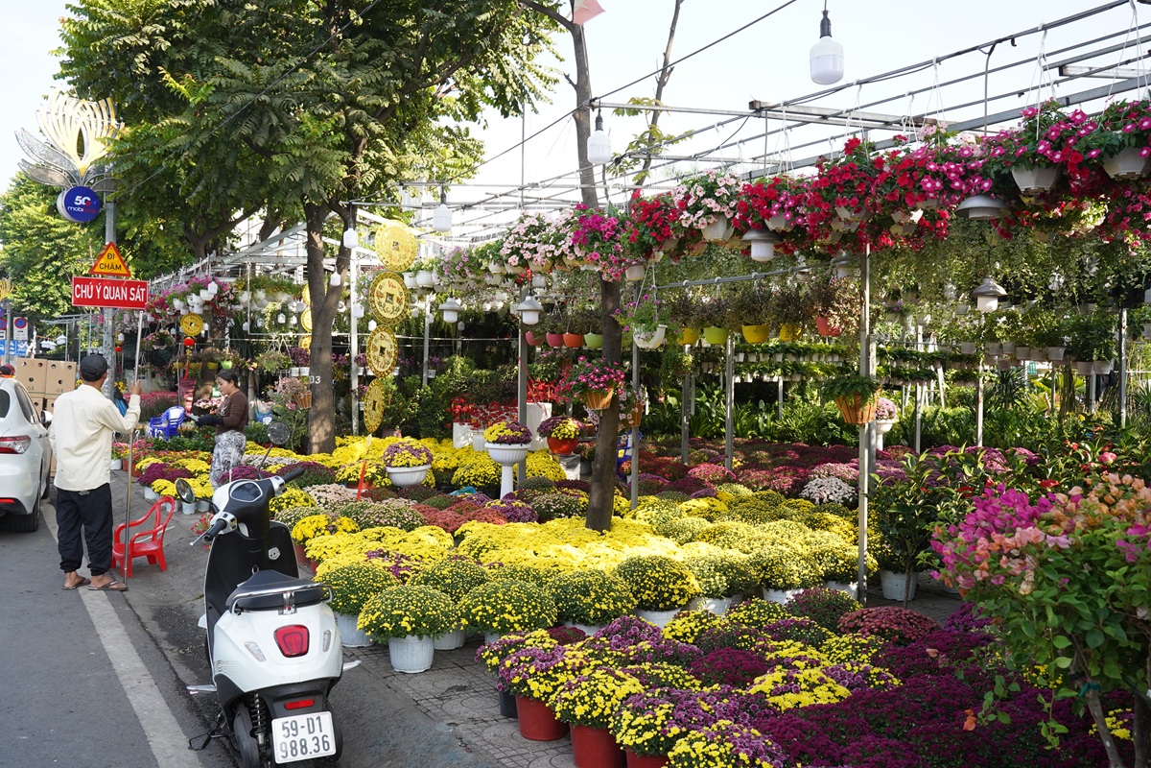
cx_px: 576
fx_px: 991
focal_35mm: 31
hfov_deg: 60.3
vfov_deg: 42.3
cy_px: 384
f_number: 9
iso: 320
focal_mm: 31
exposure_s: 1/100
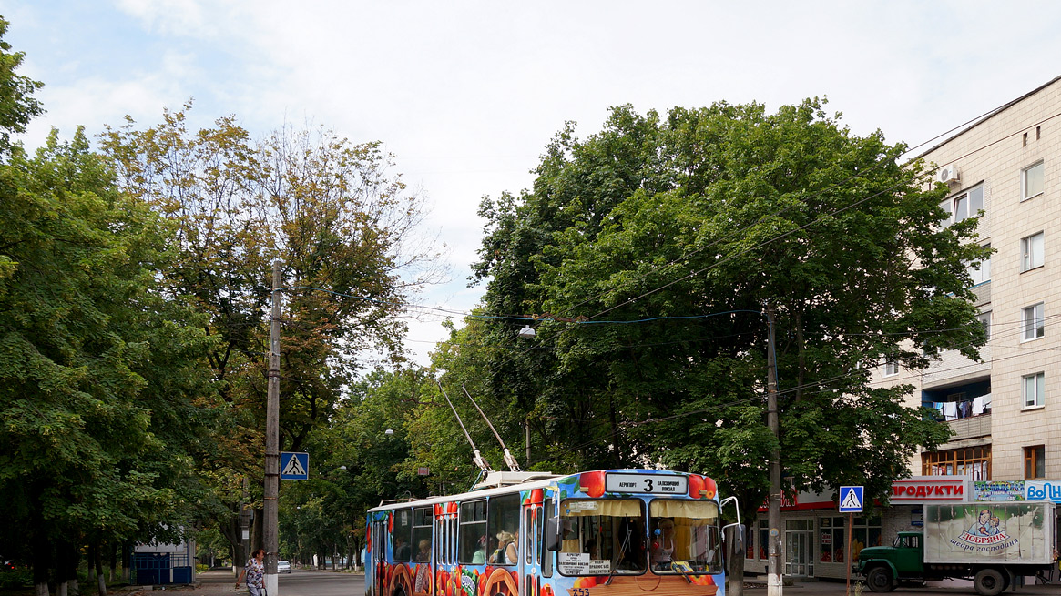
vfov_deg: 34.5
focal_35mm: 34
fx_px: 956
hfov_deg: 58.0
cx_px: 552
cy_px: 368
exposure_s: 1/400
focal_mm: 20
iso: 200
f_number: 7.1
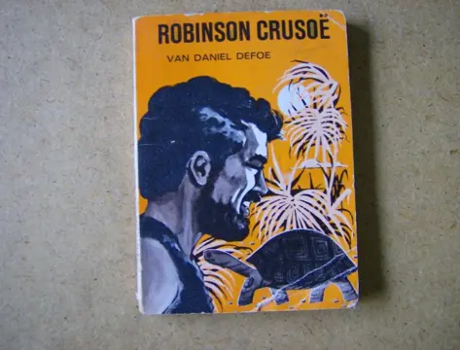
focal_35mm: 36
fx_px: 481
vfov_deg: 40.0
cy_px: 175
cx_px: 230
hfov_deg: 51.1
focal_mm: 6
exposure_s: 1/14.3
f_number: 2.8
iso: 200
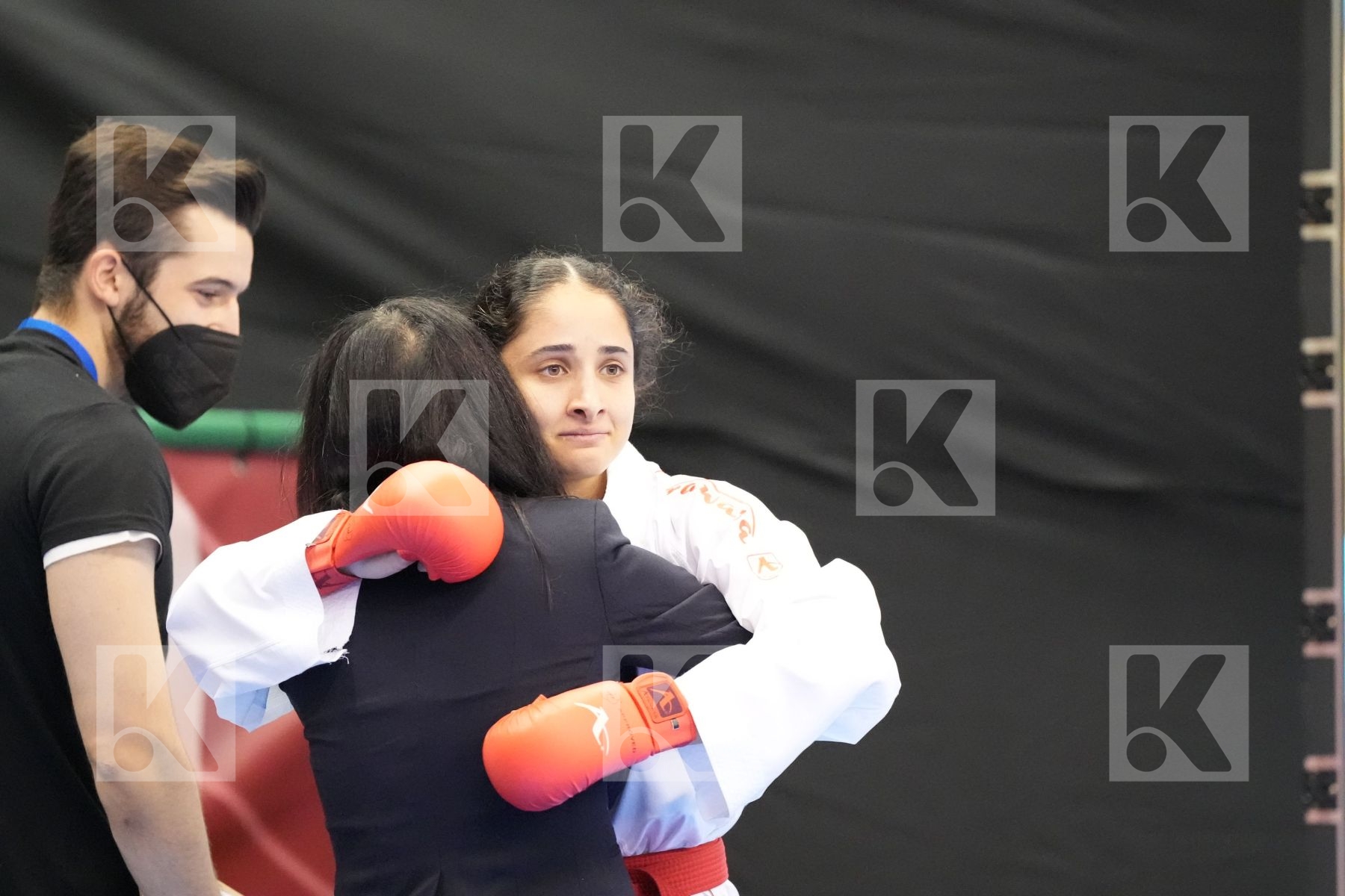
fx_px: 10348
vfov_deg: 5.0
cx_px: 672
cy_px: 448
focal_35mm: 277
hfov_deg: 7.4
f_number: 2.8
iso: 12800
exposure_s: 1/1000
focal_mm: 185
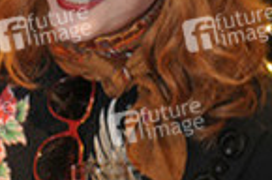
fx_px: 1055
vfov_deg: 9.7
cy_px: -17
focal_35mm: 140
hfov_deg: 14.4
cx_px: -7
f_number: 5.6
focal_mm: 45
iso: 800
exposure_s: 1/30
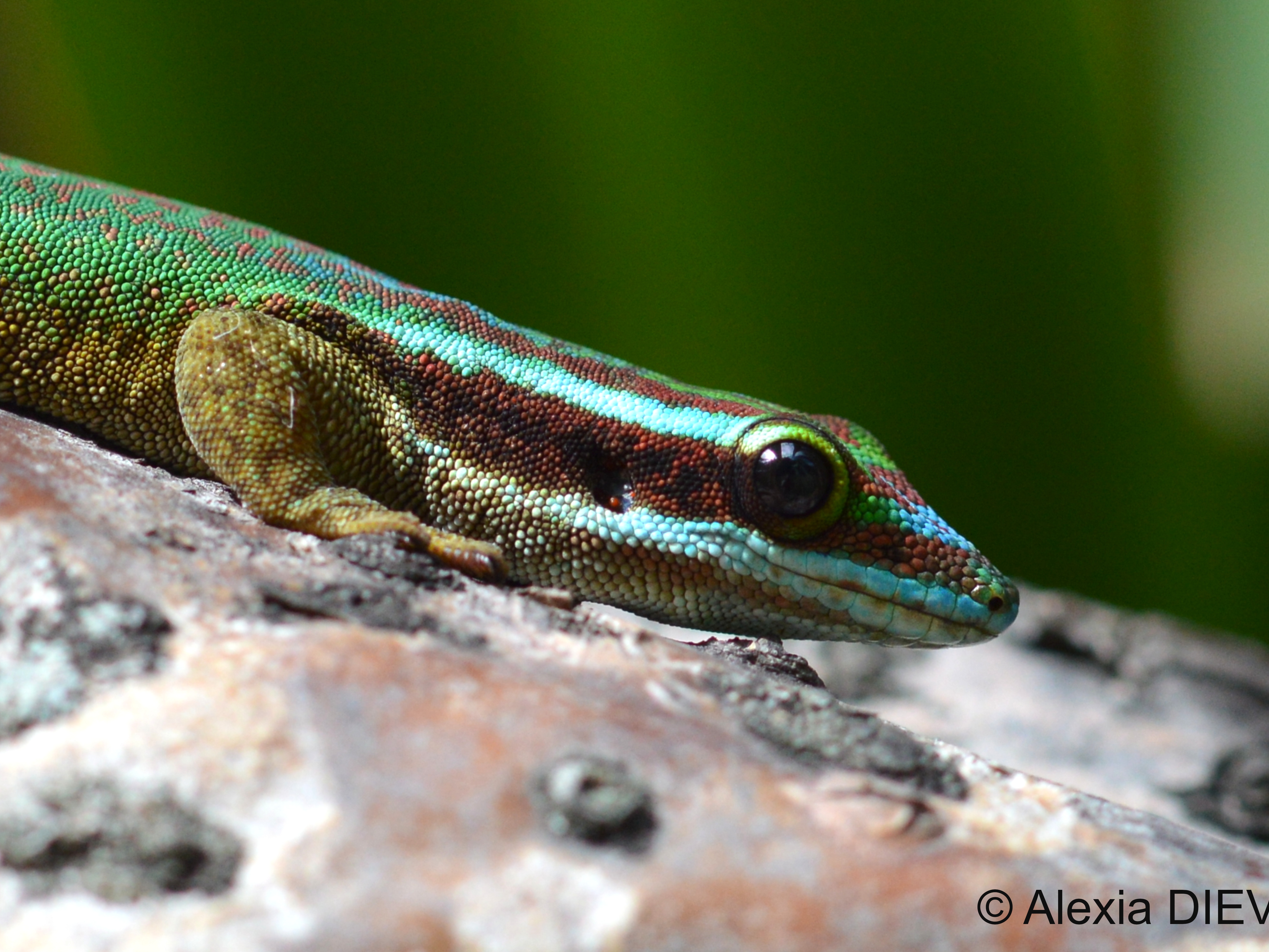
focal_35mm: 147
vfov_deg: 10.1
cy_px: 475
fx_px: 5389
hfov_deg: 13.4
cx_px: 678
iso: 400
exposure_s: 1/1000
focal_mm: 90
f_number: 4.5
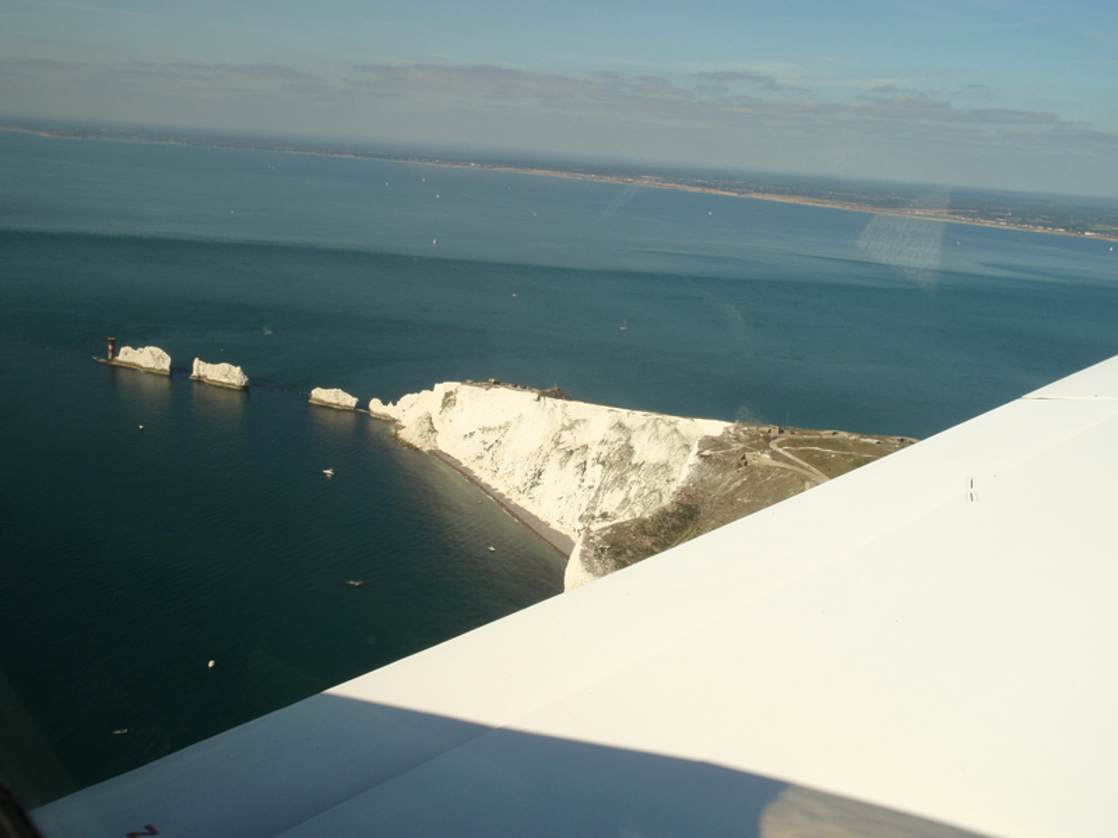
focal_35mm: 34
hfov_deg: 54.0
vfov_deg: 41.8
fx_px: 1098
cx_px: 559
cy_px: 419
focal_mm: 6.07
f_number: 9
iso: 64
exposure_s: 1/100
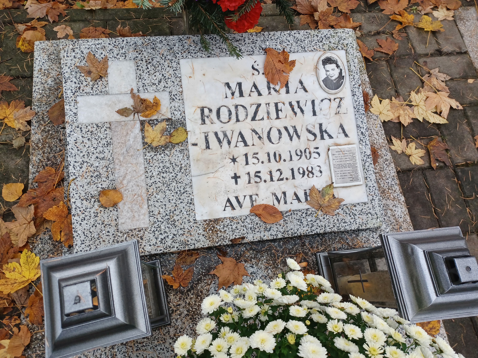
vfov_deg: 54.9
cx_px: 239
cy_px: 179
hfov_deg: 69.4
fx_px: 345
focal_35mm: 25
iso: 40
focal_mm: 4.6
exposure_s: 1/49
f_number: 1.8
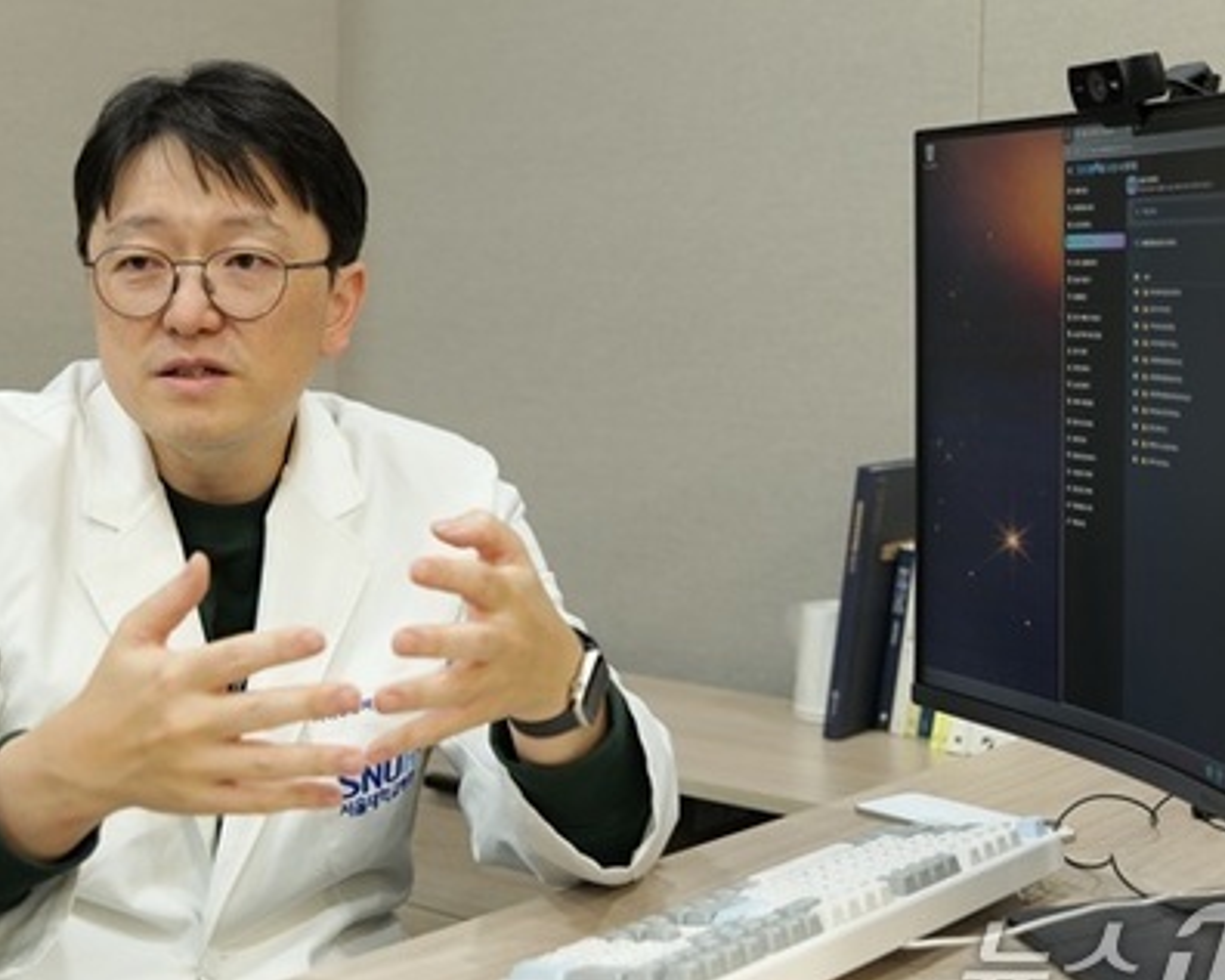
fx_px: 2212
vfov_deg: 25.0
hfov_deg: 30.8
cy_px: 475
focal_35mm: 61
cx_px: 464
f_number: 4
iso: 800
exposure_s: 1/60
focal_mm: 46
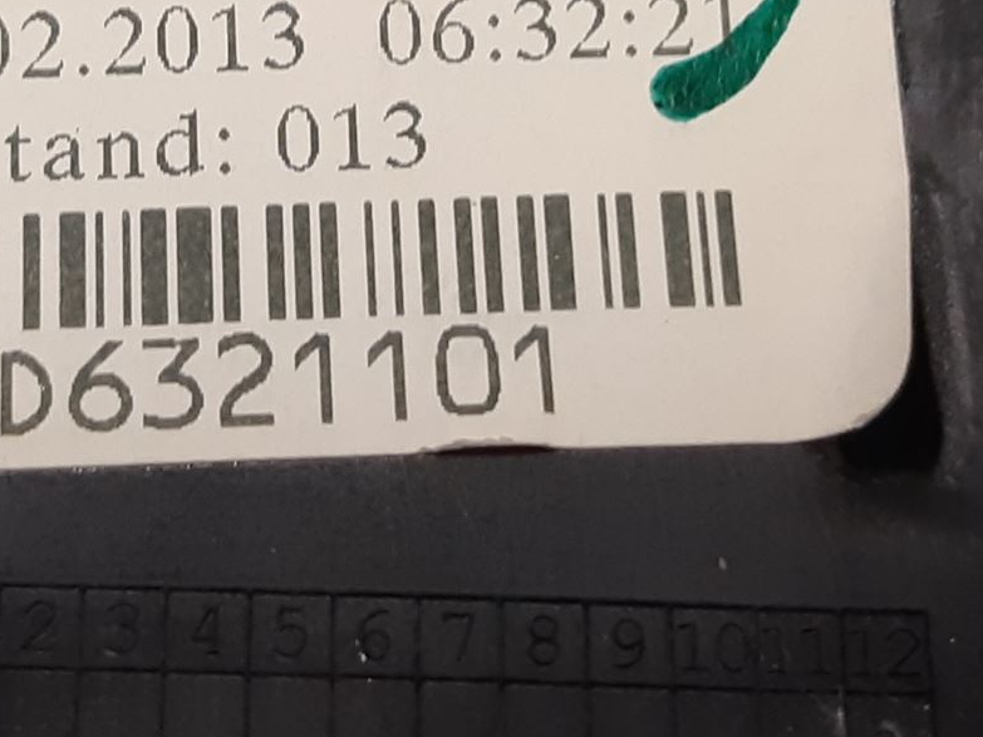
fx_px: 1931
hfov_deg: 28.4
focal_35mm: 68
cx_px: 325
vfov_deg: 20.8
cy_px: -29
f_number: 1.7
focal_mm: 3.93
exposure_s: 1/50
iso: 100
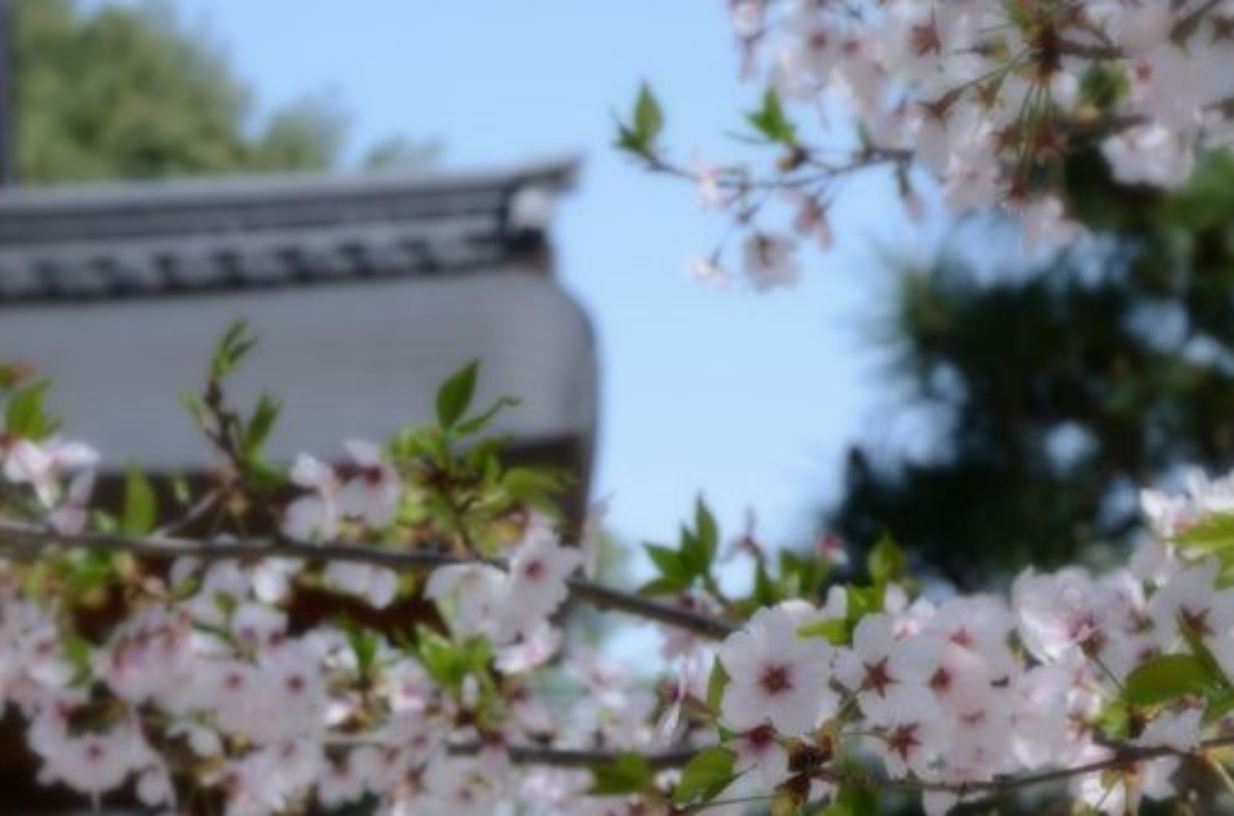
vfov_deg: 13.7
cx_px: 376
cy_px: 774
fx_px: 3351
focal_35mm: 98
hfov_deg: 20.8
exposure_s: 1/320
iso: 100
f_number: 5.6
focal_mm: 32
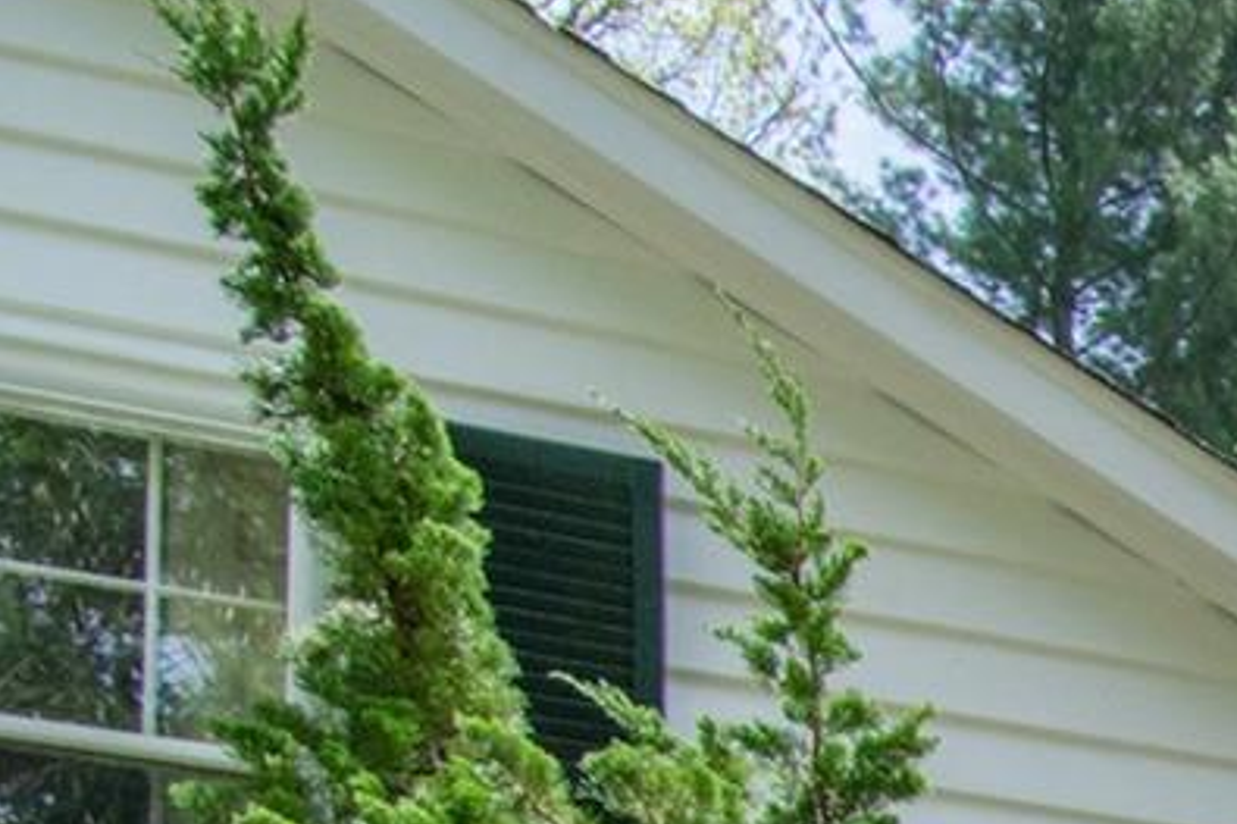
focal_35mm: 86
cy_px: 2044
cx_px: 2950
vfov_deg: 12.3
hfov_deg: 14.9
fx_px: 2940
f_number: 14
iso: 400
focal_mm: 11
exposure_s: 1/200
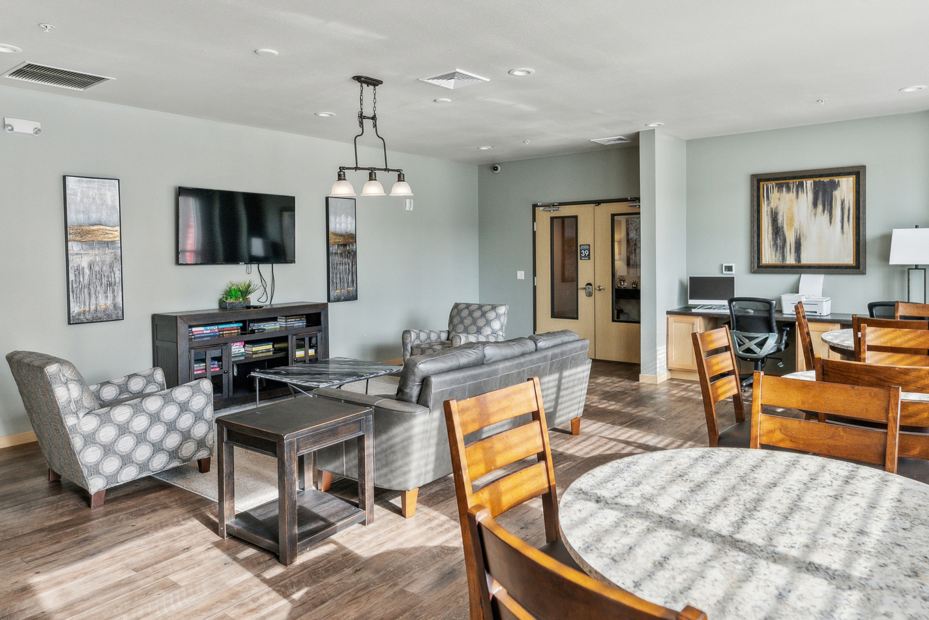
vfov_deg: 55.1
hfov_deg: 76.0
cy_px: 299
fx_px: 593
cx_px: 496
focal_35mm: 23
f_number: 3.5
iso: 1000
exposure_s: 1/800
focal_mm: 16
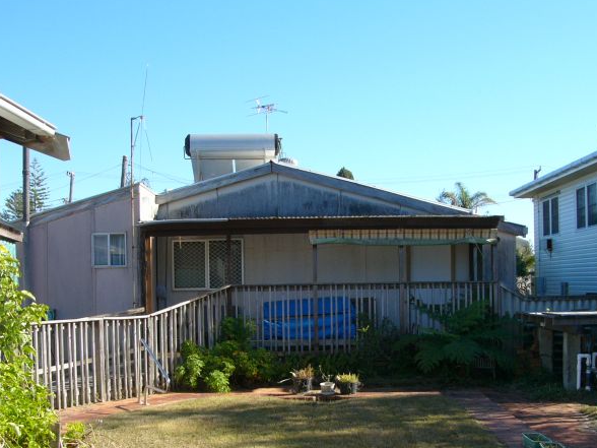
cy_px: 298
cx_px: 286
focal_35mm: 49
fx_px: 845
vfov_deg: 29.5
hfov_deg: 38.9
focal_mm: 6
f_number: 2.8
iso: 50
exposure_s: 1/400
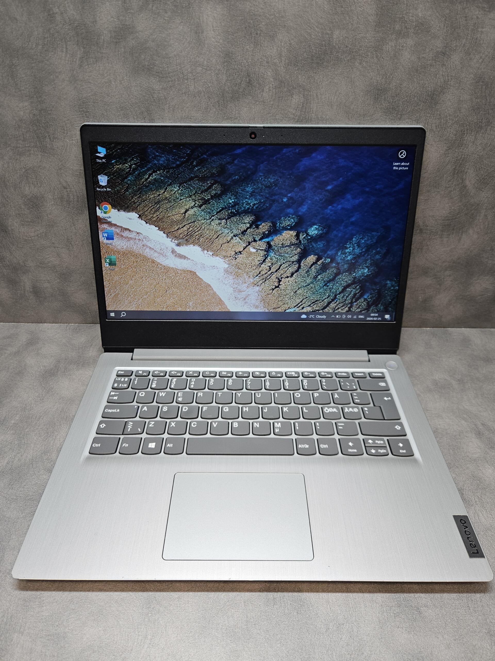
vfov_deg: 73.9
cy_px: 330
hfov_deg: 58.9
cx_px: 248
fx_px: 439
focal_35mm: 23
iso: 100
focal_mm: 5.4
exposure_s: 1/100
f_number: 1.8
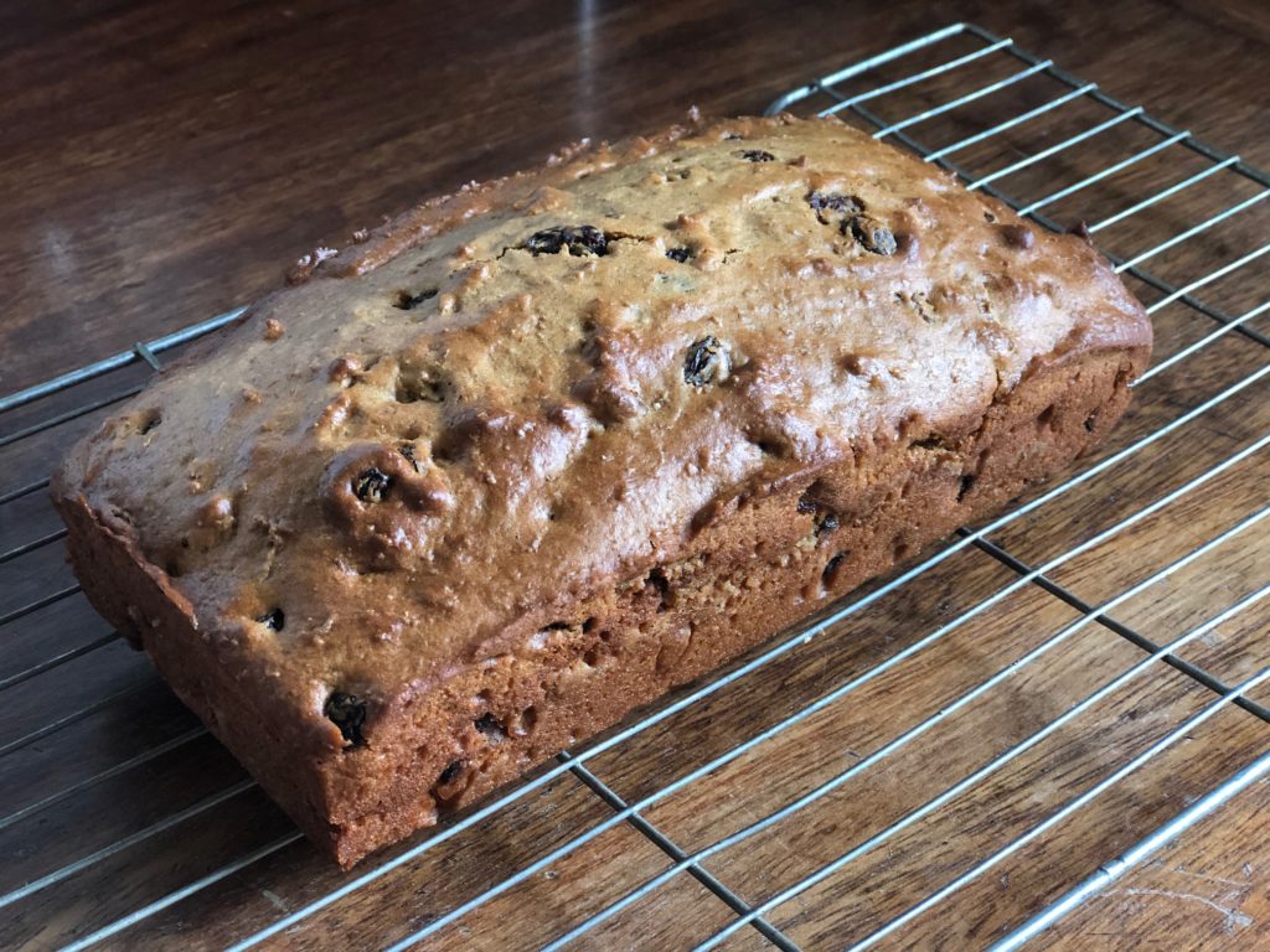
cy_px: 476
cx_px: 635
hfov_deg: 33.8
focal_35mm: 57
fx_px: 2091
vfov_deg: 25.7
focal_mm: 6.6
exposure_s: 1/30
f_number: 2.8
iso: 80
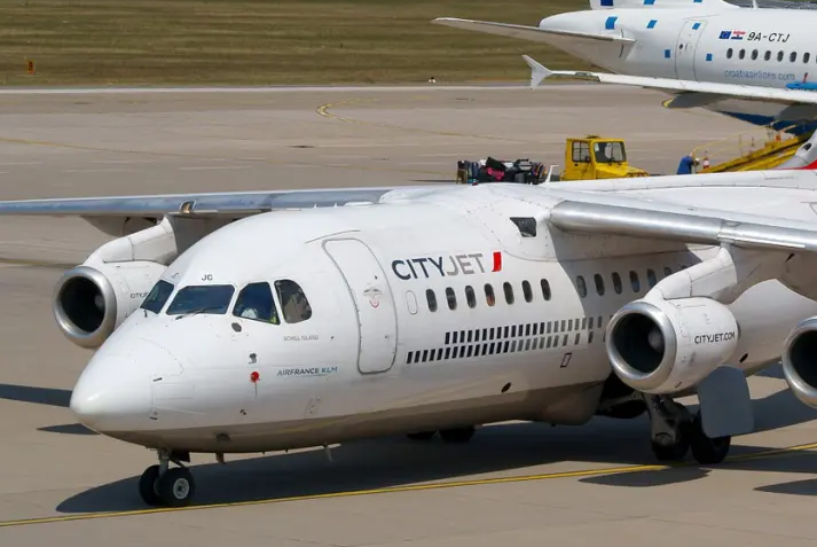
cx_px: 568
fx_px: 4407
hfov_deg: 10.6
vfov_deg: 7.1
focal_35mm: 194
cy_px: 220
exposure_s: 1/1250
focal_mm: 90
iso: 100
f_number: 8
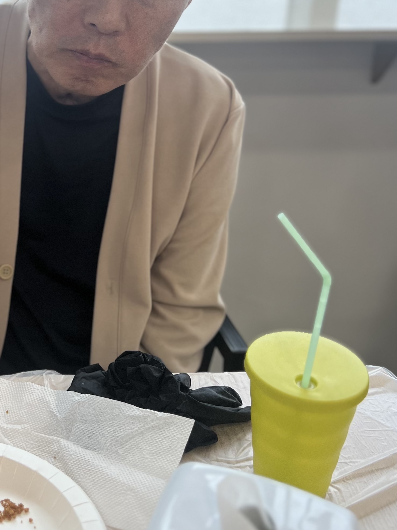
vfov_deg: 35.4
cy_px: 138
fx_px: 811
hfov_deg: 26.3
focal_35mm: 53
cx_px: 16
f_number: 1.5
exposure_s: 1/217
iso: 40
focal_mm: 5.7
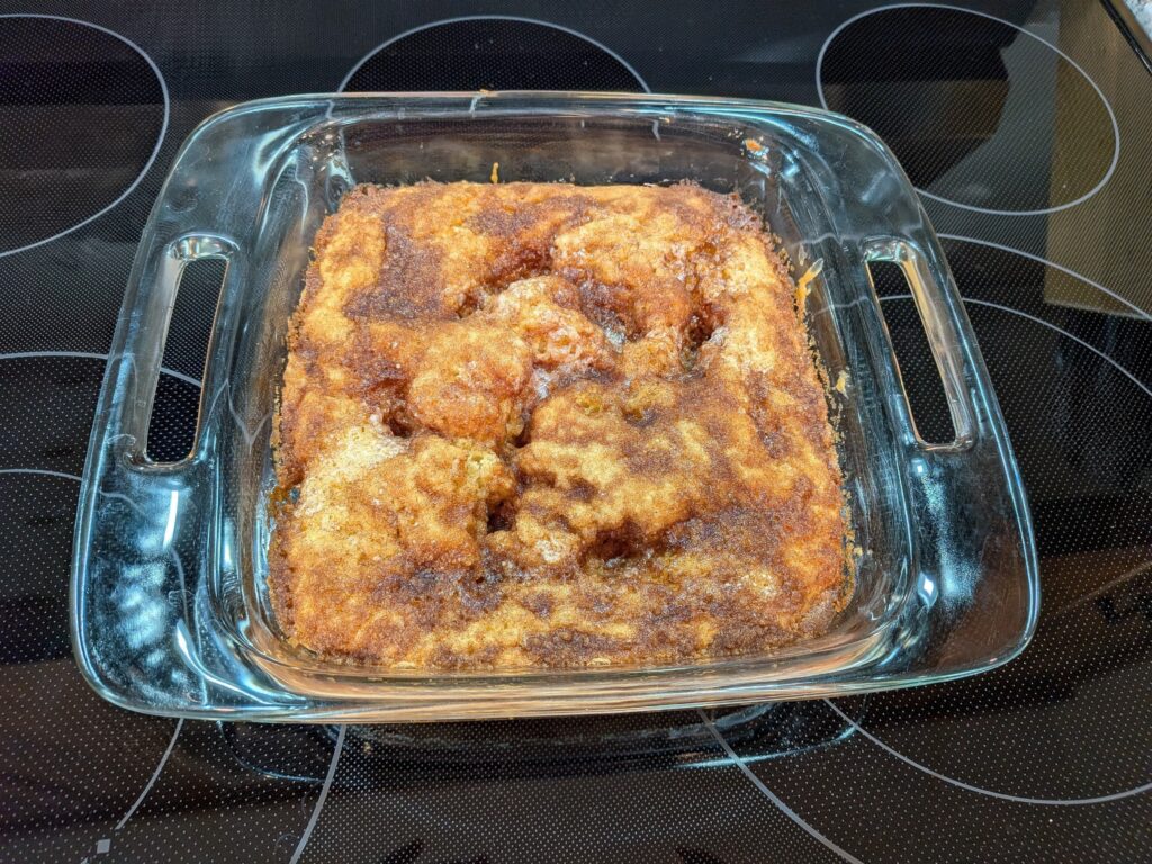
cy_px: 432
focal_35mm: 24
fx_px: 799
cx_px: 576
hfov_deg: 71.6
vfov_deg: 56.8
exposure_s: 1/128
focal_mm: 4.53
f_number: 1.7
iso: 26
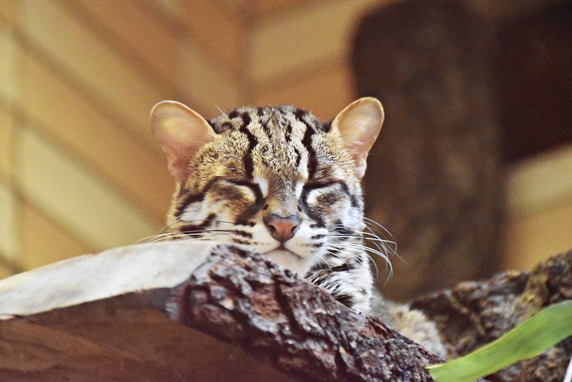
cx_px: 259
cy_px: 180
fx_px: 3655
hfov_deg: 8.9
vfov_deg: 6.0
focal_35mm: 230
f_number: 5.6
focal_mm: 140
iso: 12800
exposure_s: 1/125
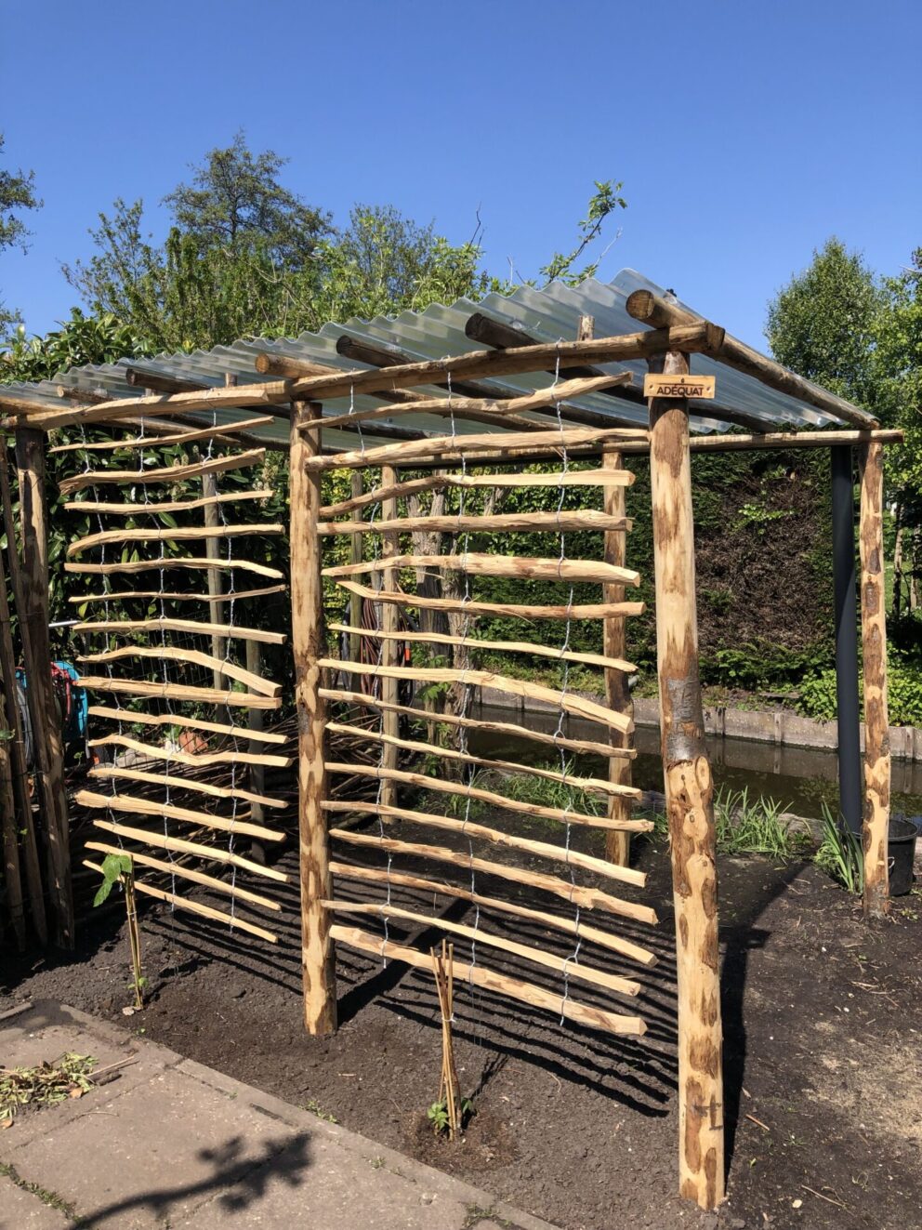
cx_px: 461
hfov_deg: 49.7
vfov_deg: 63.4
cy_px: 615
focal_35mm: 28
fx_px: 995
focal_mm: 4
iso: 20
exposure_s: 1/1715
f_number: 1.8
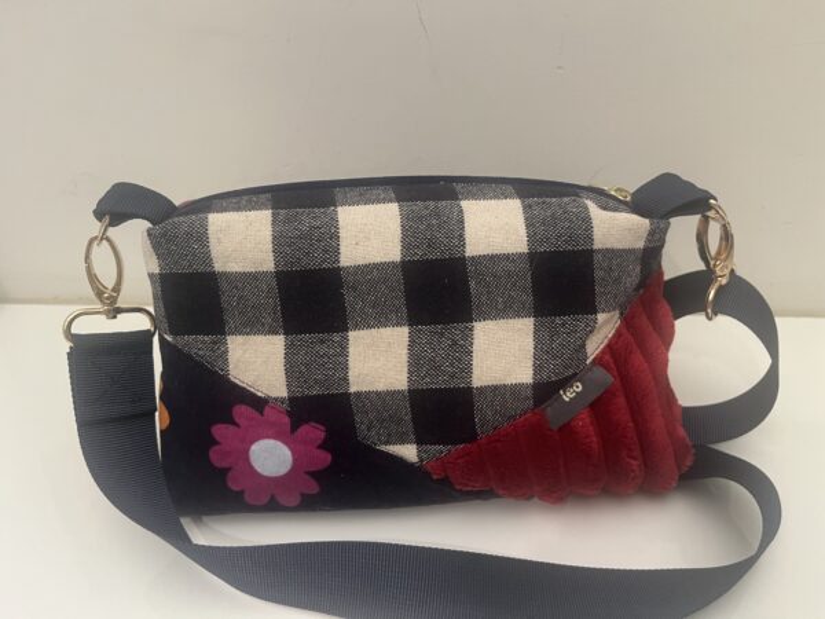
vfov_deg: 53.1
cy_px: 310
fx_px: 620
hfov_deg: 67.3
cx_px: 412
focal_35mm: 26
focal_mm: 5.1
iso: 250
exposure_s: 1/50
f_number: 1.6
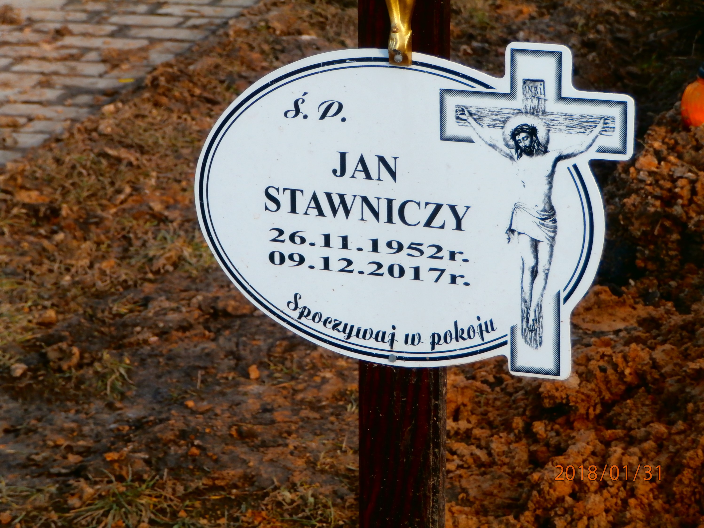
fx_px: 2786
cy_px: 264
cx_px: 352
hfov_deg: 14.4
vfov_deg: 10.8
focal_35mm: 137
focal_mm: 24.17
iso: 100
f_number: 5.7
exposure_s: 1/200
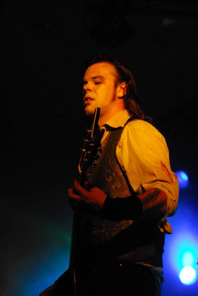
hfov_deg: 13.1
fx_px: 864
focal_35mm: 105
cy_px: 148
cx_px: 99
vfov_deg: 19.4
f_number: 3
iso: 1600
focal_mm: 70
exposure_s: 1/640
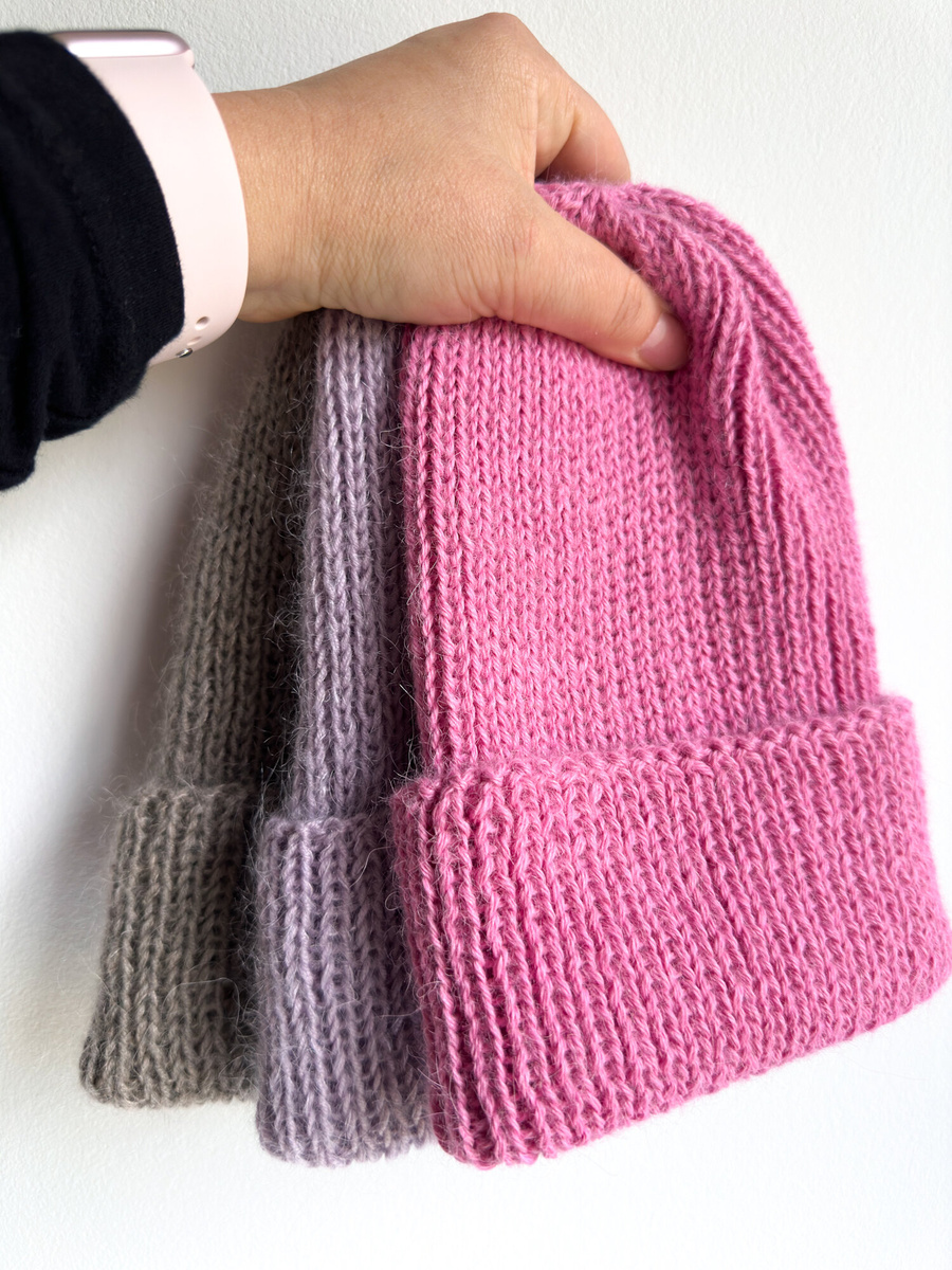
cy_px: 635
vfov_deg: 71.6
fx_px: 880
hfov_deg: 56.8
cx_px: 476
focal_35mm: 24
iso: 125
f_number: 1.8
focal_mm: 6.86
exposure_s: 1/100
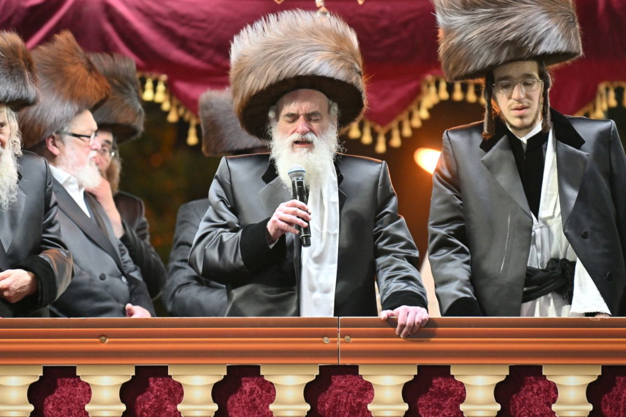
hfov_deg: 6.9
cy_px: 208
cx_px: 313
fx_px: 5215
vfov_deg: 4.6
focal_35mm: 300
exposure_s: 1/200
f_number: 2.8
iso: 800
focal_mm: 200
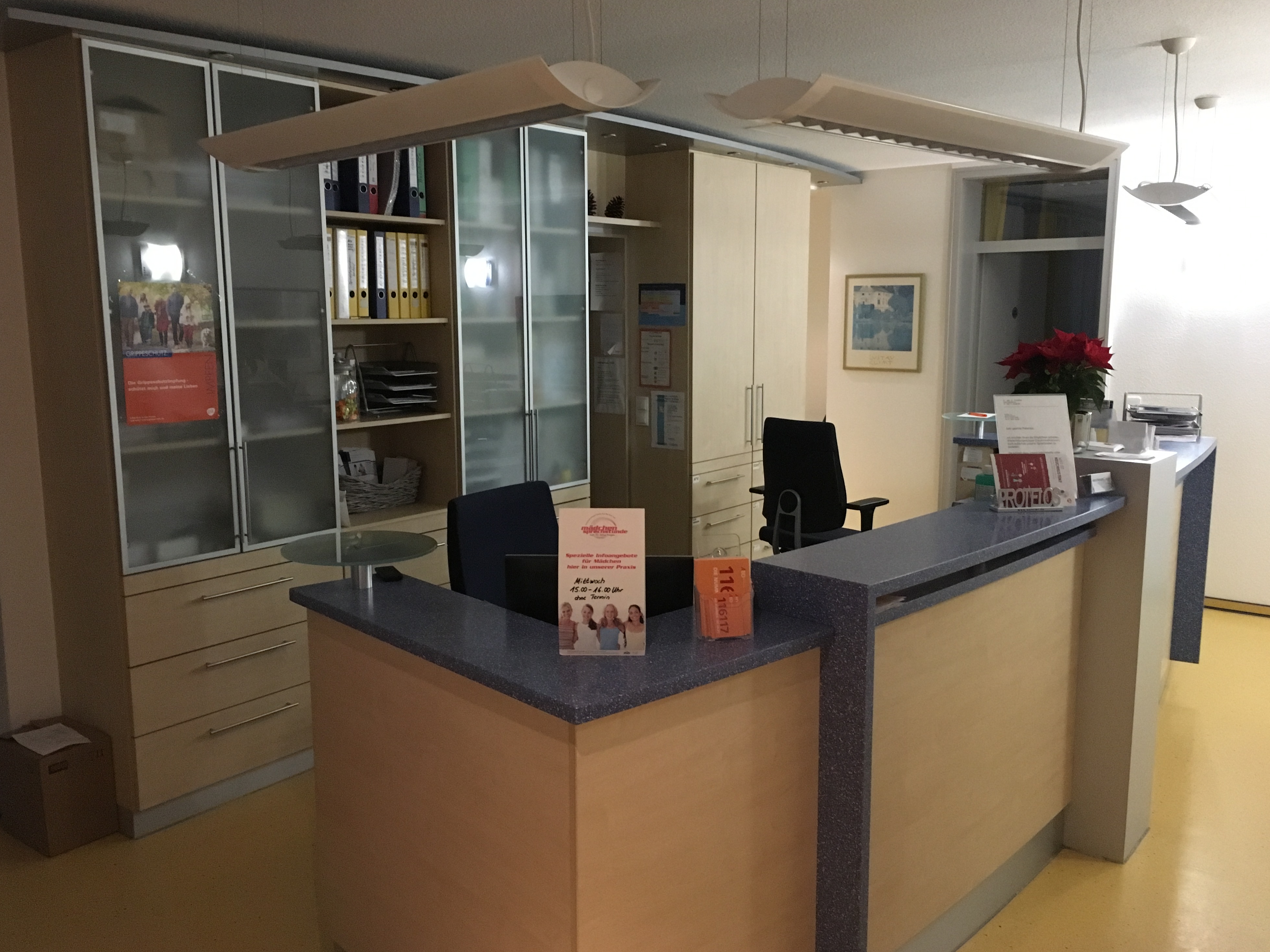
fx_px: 1101
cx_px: 635
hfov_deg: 60.0
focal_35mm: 30
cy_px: 486
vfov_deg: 46.8
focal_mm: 4.15
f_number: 2.2
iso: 320
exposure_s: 1/17
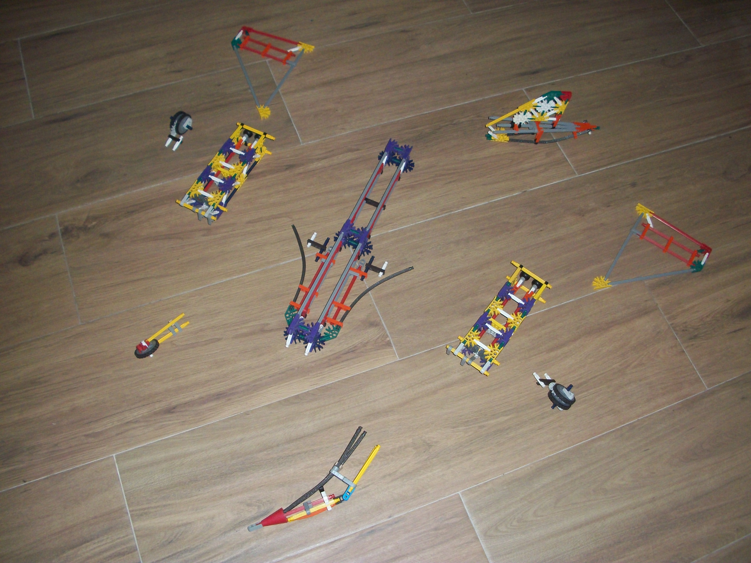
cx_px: 376
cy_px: 282
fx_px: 759
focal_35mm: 35
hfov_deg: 52.6
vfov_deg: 40.7
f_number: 3.1
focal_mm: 6.3
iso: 250
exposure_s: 1/500
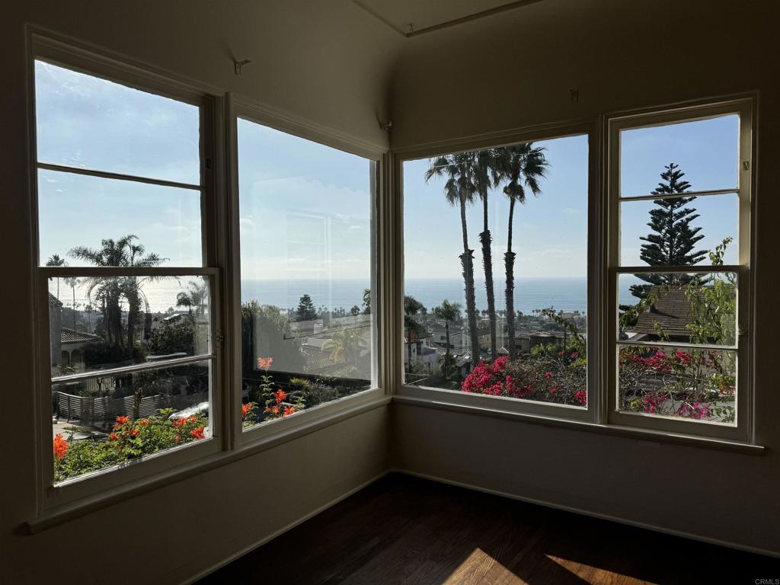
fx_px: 541
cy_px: 292
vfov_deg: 56.8
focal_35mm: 24
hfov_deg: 71.6
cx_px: 390
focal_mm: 6.76
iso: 80
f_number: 1.78
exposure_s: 1/10417
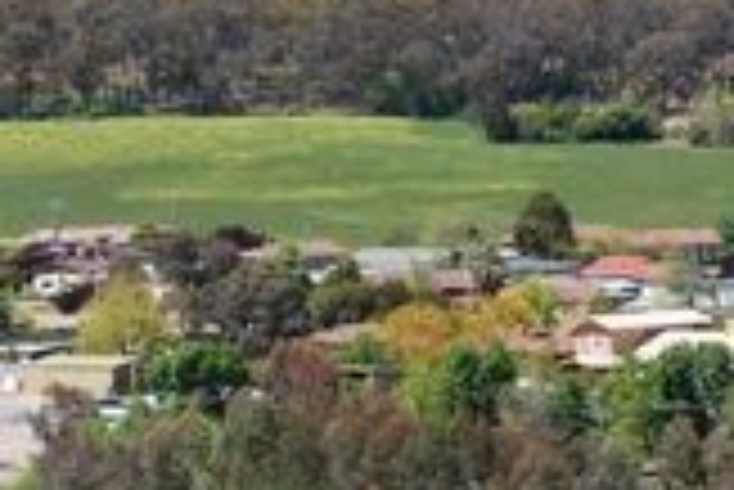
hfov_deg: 8.7
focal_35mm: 237
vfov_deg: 5.8
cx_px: 266
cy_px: 61
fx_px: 4845
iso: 100
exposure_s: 1/250
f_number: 8
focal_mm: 55
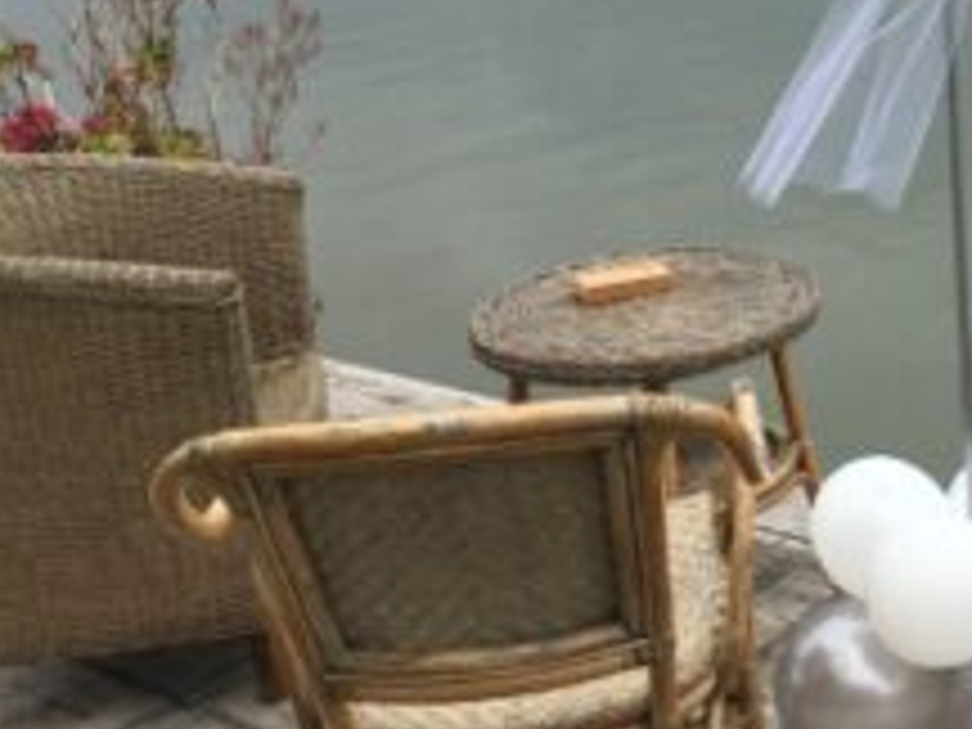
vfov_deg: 21.5
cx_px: 873
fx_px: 1881
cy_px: 97
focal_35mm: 67
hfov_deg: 27.9
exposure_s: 1/761
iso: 25
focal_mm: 4.15
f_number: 2.2
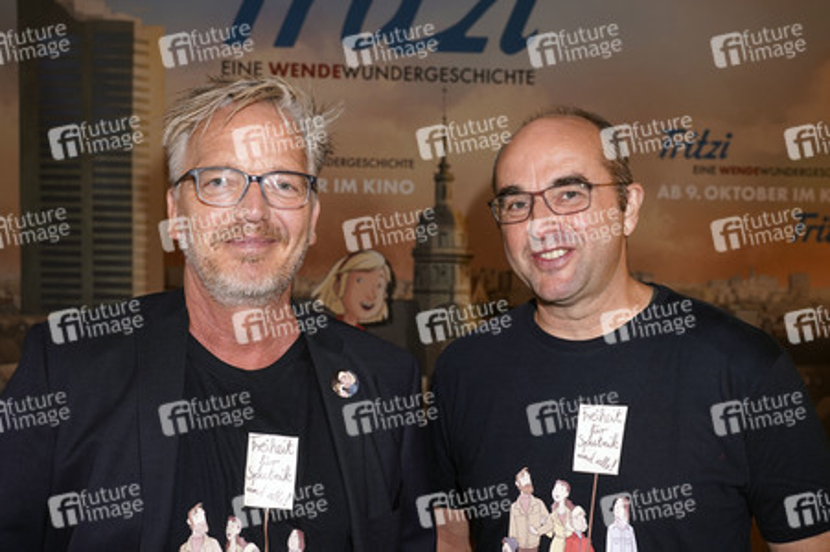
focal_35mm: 39
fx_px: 898
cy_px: 276
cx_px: 415
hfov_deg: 49.6
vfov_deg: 34.2
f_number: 5.6
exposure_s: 1/60
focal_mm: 39
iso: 640
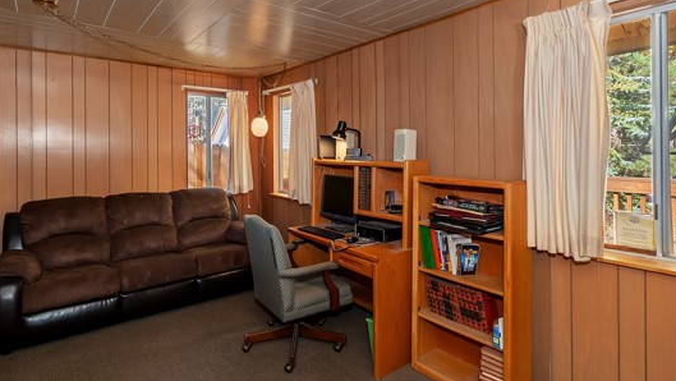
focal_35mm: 19
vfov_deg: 57.7
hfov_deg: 89.5
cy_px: 145
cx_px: 325
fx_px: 341
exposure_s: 1/30
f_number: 8
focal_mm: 10
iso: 400
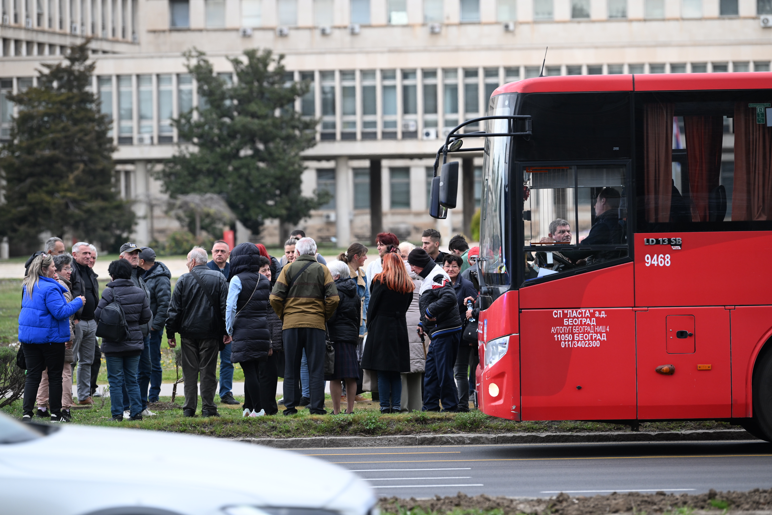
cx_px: 386
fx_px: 3752
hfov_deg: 11.7
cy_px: 258
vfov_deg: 7.8
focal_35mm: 175
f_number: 4
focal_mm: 175
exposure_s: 1/400
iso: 500
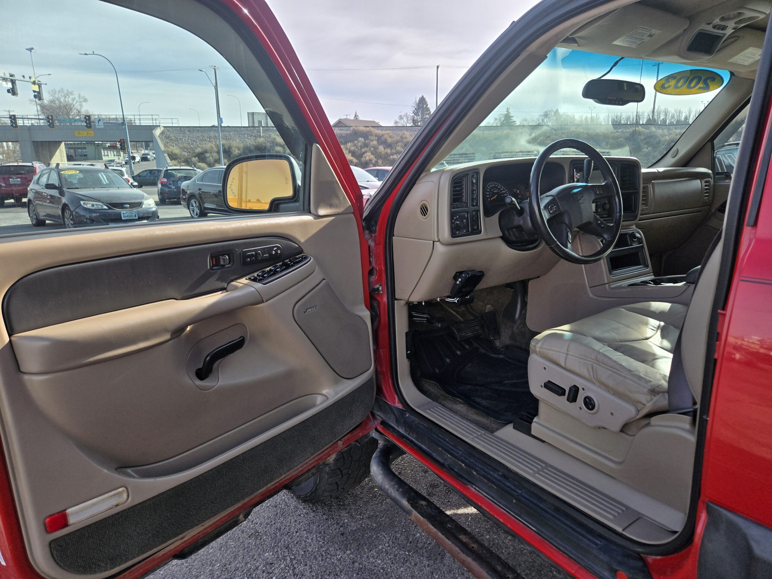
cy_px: 290
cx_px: 386
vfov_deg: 58.9
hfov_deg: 73.9
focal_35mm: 23
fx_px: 513
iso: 64
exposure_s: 1/2921
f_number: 1.8
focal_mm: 5.4
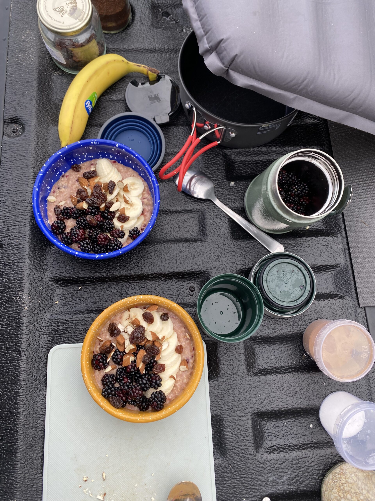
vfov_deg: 67.3
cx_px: 188
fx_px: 376
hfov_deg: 53.1
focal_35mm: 26
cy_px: 250
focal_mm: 4.25
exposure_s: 1/199
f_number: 1.8
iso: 32
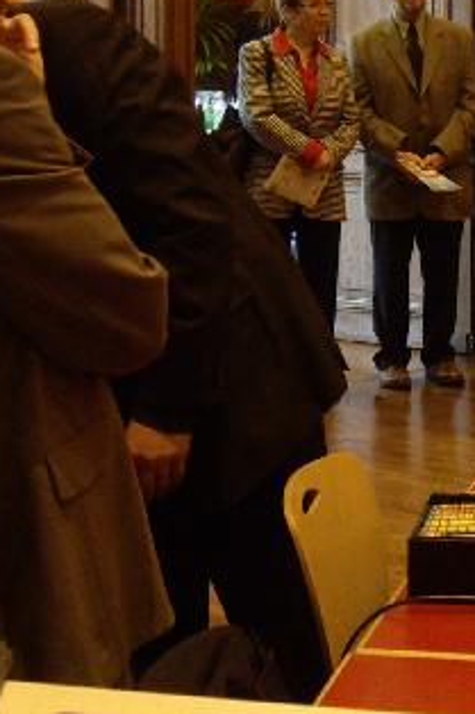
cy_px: 255
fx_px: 2219
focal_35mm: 112
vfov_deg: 18.2
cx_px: 477
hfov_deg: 12.1
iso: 400
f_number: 2.8
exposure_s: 1/30
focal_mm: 7.9
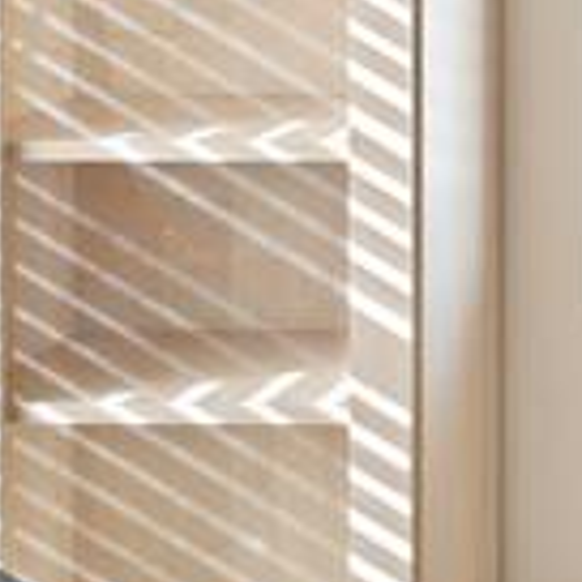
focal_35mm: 140
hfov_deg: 11.5
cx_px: 1083
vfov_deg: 11.9
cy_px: -291
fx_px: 2663
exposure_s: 1/15
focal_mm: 35
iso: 250
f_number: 7.1
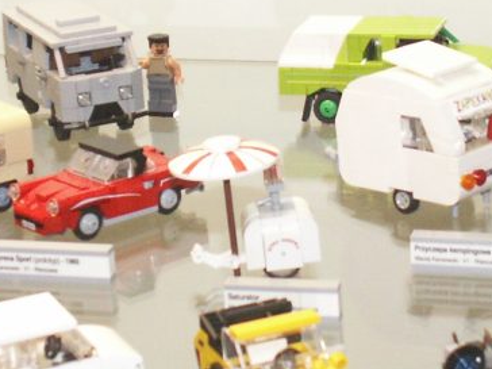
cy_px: 111
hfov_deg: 16.0
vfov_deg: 12.0
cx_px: 219
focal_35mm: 123
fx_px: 1748
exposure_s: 1/60
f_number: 2.8
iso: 160
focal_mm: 5.86
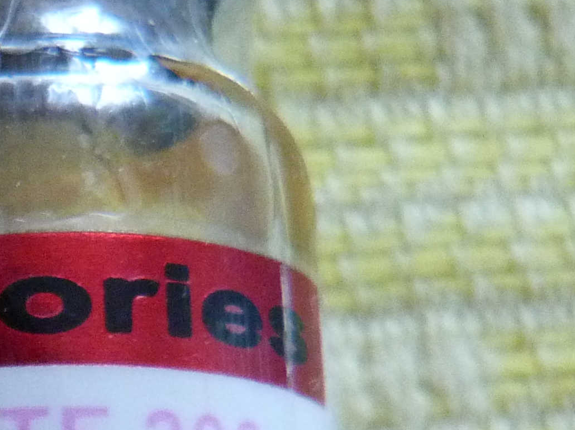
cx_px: -322
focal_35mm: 105
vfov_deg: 13.4
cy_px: 610
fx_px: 1744
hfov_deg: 16.8
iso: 400
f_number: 2.8
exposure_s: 1/20
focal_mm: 4.5
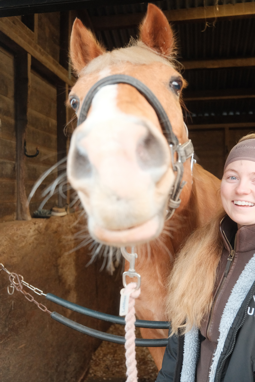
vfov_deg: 55.8
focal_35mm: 34
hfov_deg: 38.9
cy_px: 191
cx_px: 128
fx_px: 361
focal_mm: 22.6
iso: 4000
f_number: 2.8
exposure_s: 1/500
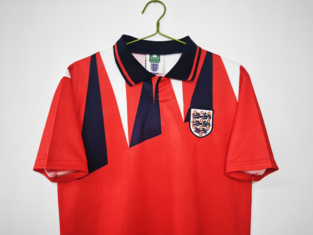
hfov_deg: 73.9
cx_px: 156
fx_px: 208
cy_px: 118
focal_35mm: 23
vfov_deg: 58.9
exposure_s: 1/100
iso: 100
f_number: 1.75
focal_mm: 8.67
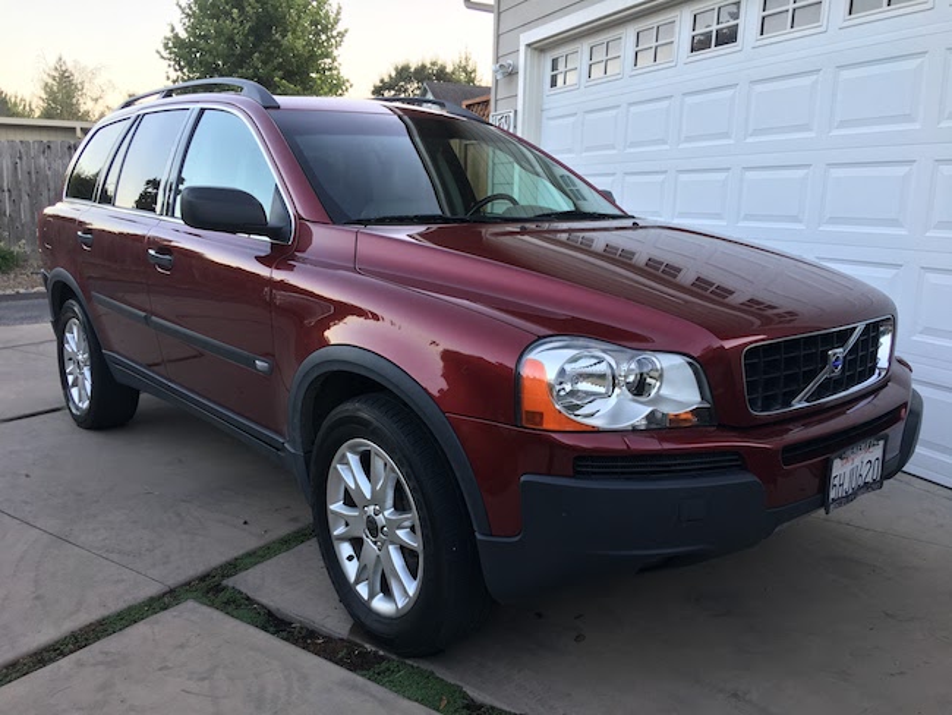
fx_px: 798
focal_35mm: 29
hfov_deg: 61.6
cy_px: 358
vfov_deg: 48.3
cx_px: 476
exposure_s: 1/40
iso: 25
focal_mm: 4.15
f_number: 2.2
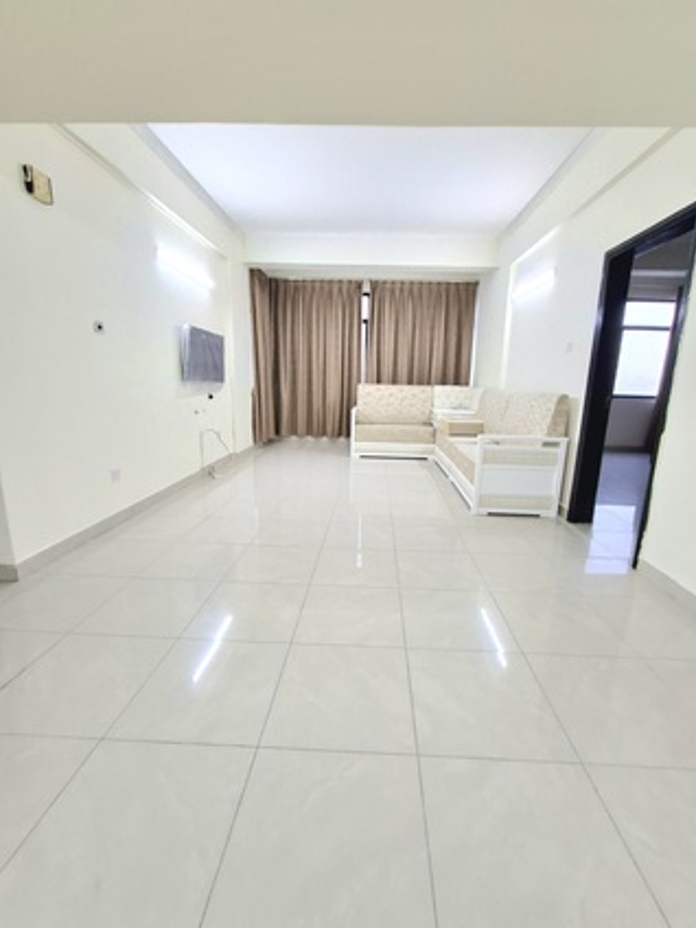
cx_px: 360
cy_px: 469
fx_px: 375
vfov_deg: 102.1
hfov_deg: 85.6
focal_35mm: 14
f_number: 2.2
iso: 320
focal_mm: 1.74
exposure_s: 1/24
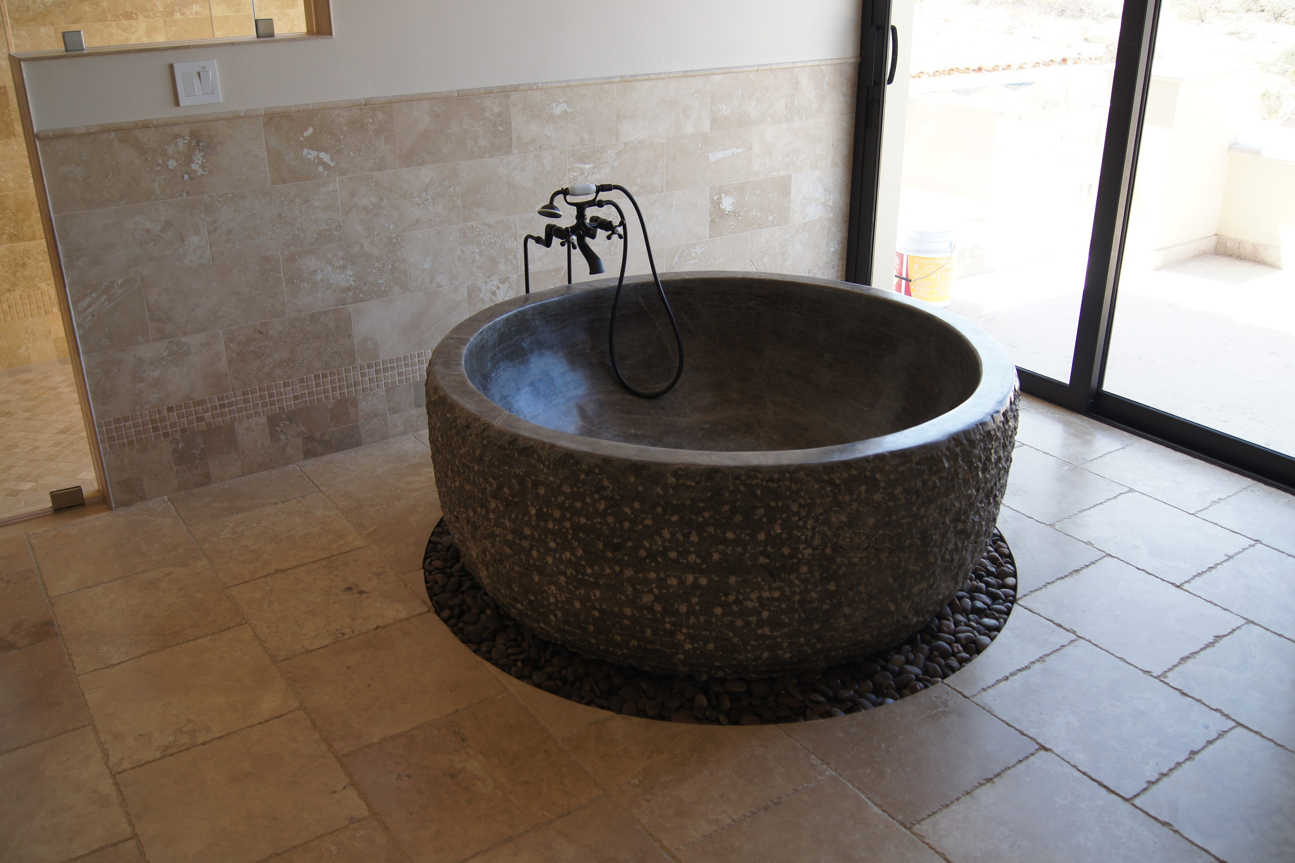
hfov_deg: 61.9
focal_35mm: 30
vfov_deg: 43.6
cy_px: 432
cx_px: 648
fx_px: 1079
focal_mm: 20
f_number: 5
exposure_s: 1/60
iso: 100
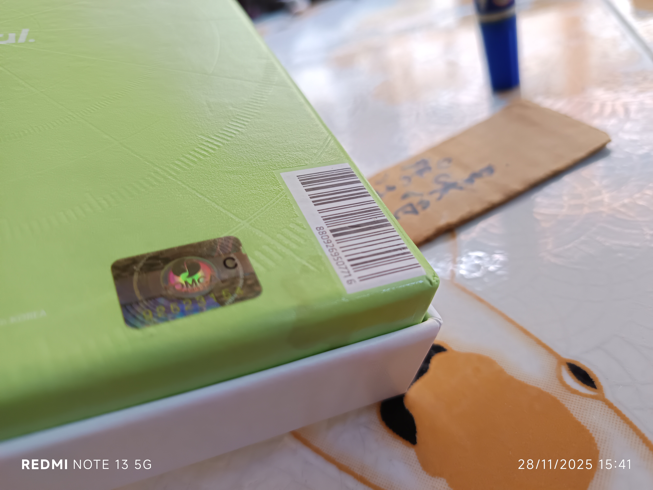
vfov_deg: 56.8
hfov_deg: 71.6
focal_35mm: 24
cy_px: 245
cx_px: 326
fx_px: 453
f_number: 1.7
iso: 178
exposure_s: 1/50
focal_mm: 5.31
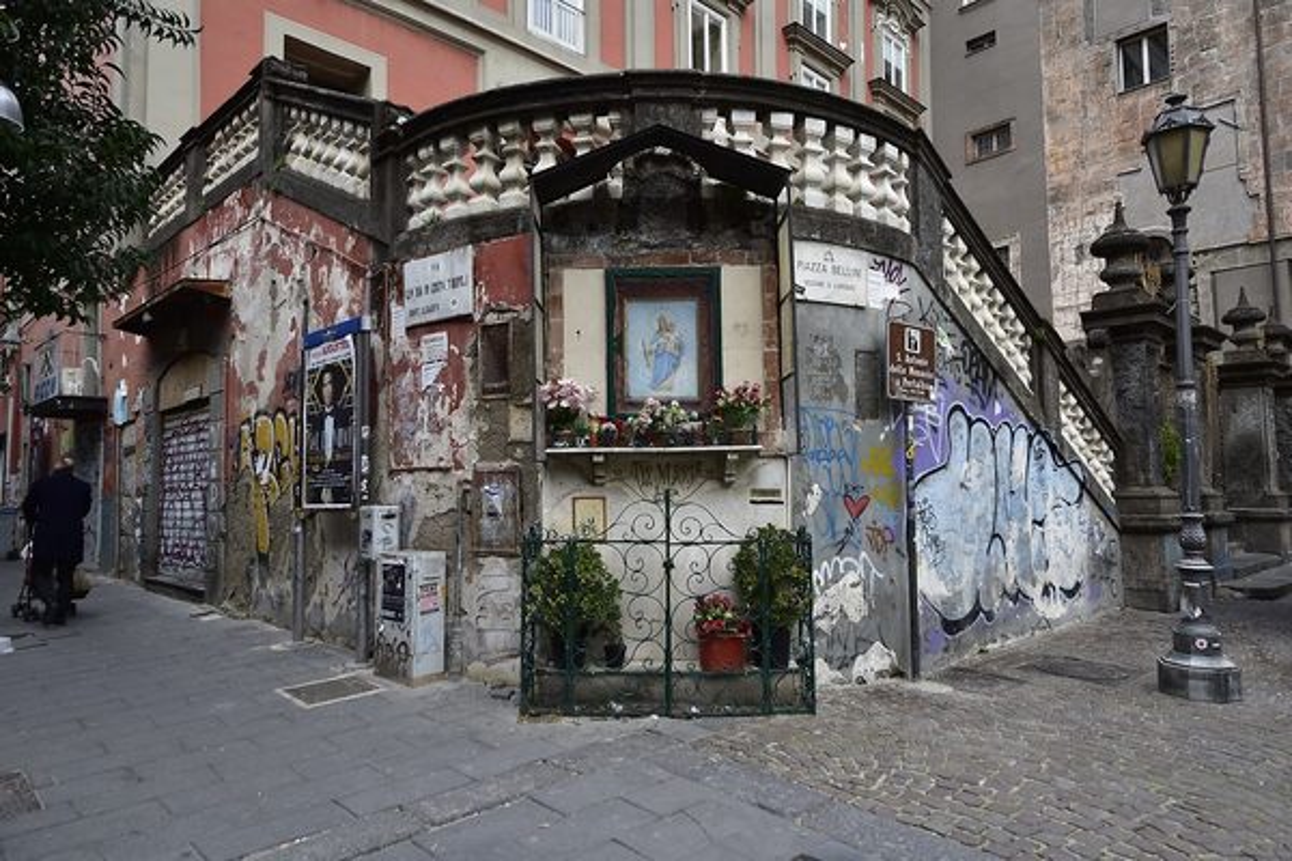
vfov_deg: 53.1
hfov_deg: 73.7
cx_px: 646
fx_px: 861
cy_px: 430
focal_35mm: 24
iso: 200
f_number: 7.1
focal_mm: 24
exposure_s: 1/100
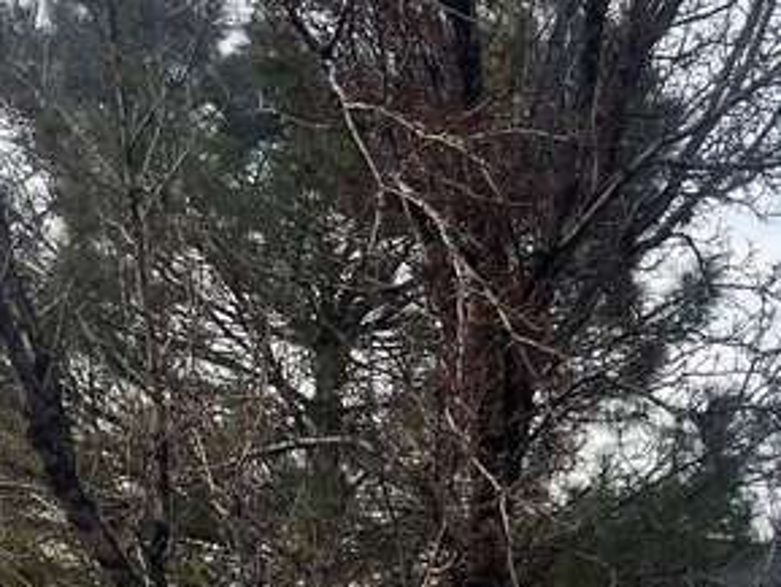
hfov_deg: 20.2
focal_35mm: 92
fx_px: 2077
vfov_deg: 15.1
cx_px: 900
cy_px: 822
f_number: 1.6
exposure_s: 1/530
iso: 32
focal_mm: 4.2
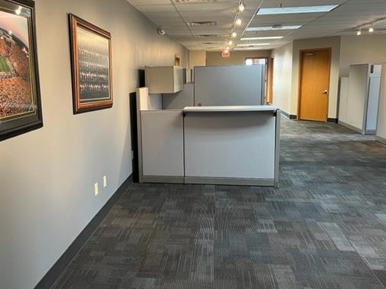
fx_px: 368
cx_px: 164
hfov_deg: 55.1
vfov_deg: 42.9
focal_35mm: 33
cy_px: 134
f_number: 1.5
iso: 250
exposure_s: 1/60
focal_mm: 5.7
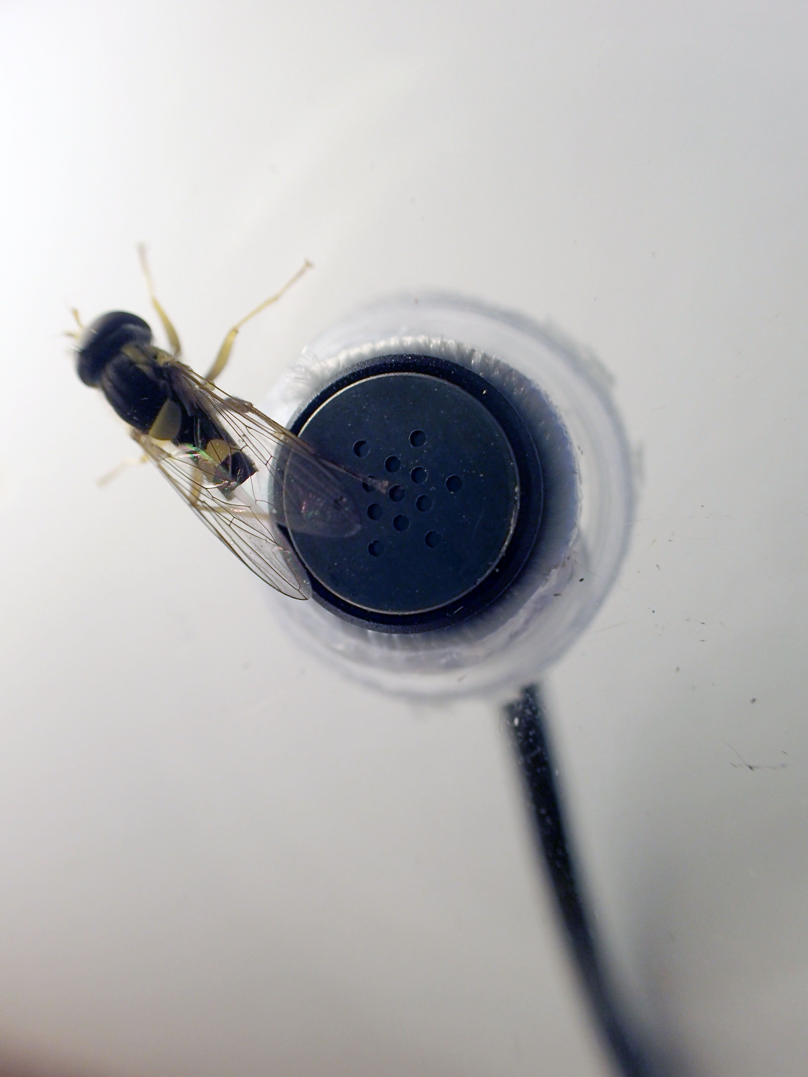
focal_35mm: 30
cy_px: 538
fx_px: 934
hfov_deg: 46.8
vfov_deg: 60.0
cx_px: 404
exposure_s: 1/125
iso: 100
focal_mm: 5.5
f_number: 3.2
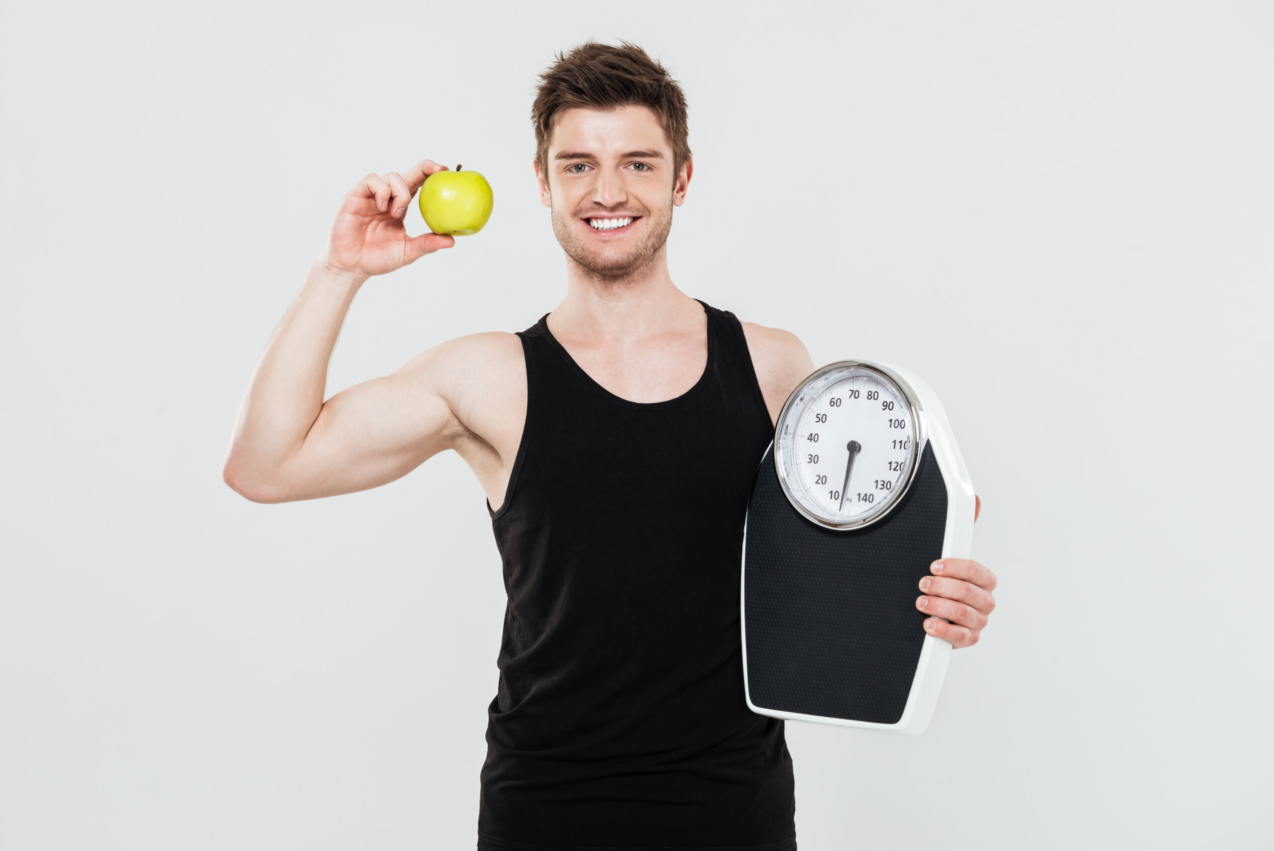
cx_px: 637
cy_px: 426
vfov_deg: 19.5
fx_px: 2478
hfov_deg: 28.8
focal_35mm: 70
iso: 100
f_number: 9
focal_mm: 70
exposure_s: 1/160
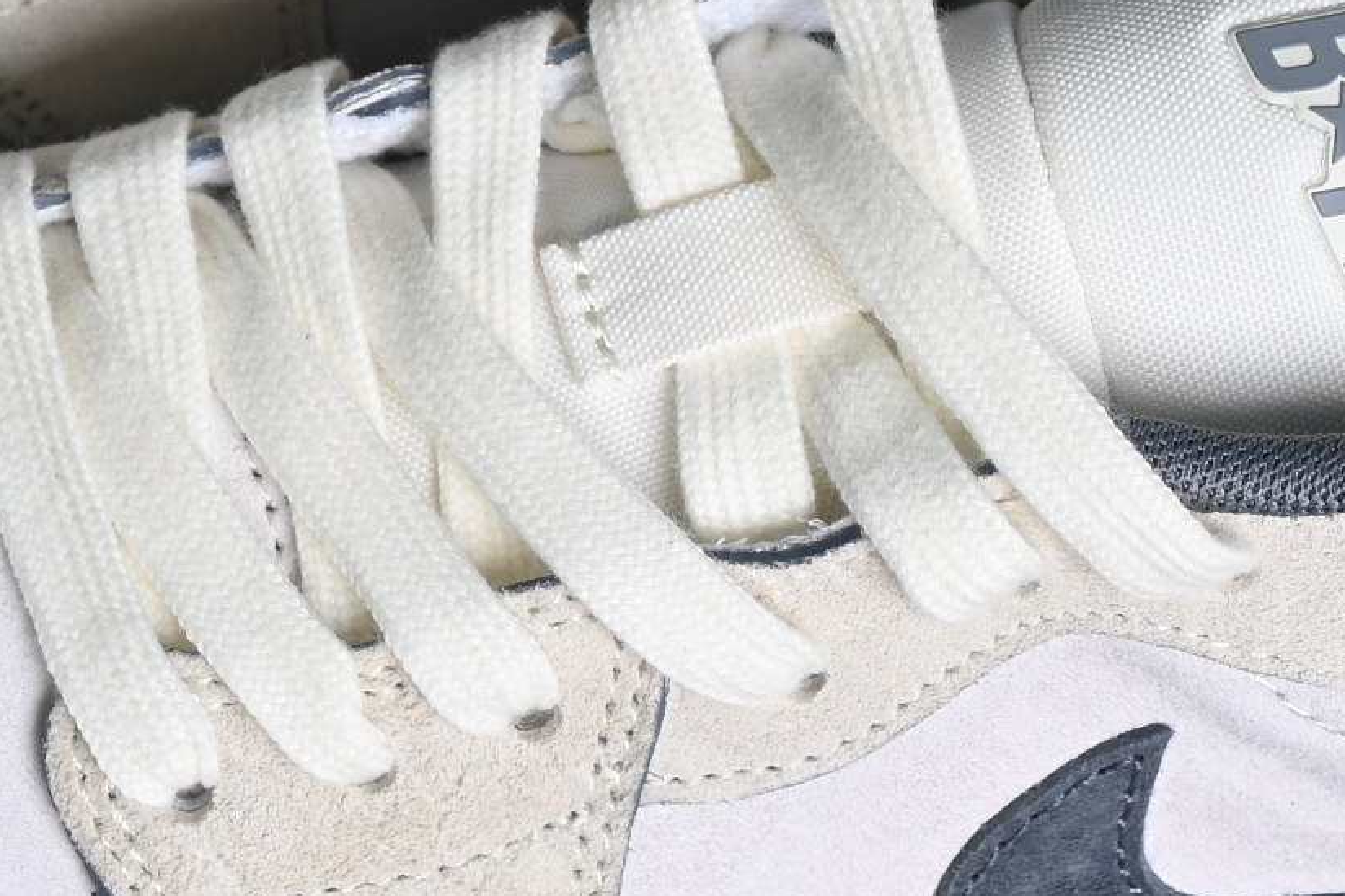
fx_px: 9452
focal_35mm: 253
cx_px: 543
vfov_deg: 5.4
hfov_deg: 8.1
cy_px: 147
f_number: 7.1
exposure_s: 1/80
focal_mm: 50
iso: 160
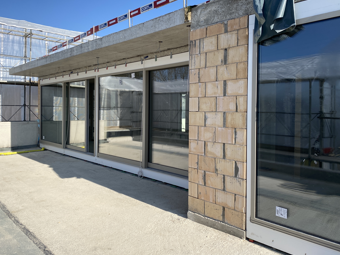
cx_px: 164
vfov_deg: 46.7
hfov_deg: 59.9
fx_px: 295
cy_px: 116
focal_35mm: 30
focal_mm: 4.25
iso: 32
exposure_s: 1/2890
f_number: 1.8
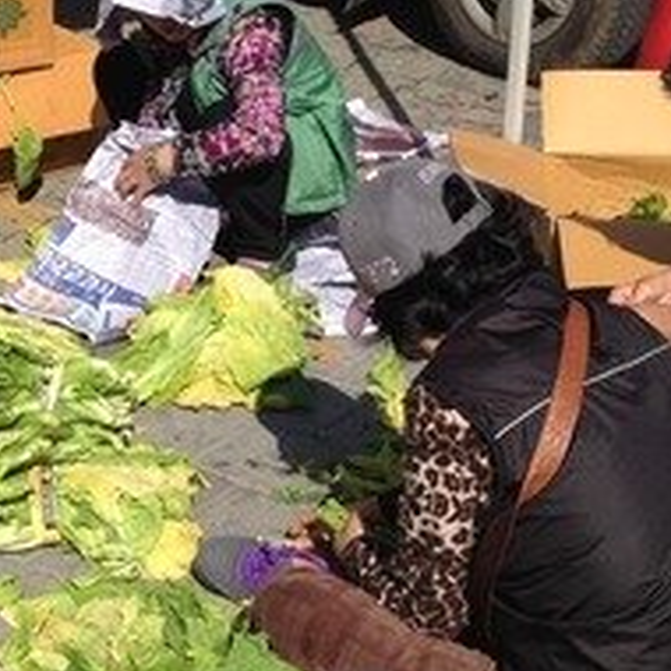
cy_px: 265
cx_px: 106
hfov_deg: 18.8
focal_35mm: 91
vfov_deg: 19.1
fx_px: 1996
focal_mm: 4.28
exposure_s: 1/1972
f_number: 2.4
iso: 50
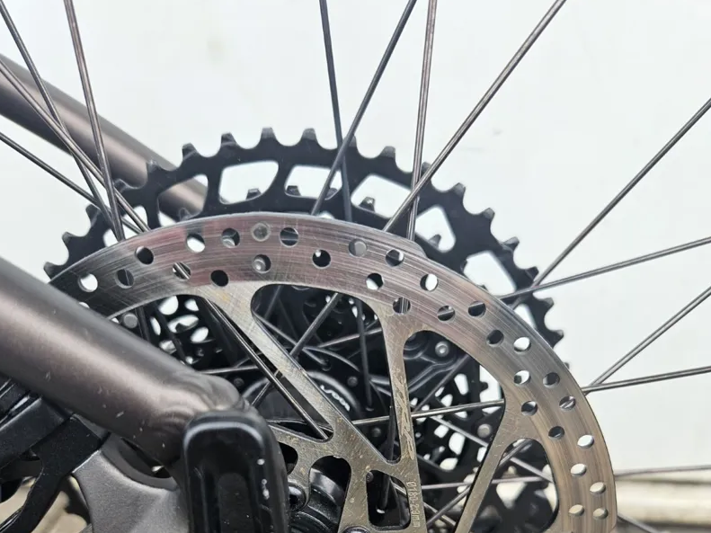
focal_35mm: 31
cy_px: 456
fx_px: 637
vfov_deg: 42.5
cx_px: 352
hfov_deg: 58.4
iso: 32
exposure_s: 1/100
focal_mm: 5.4
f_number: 1.8
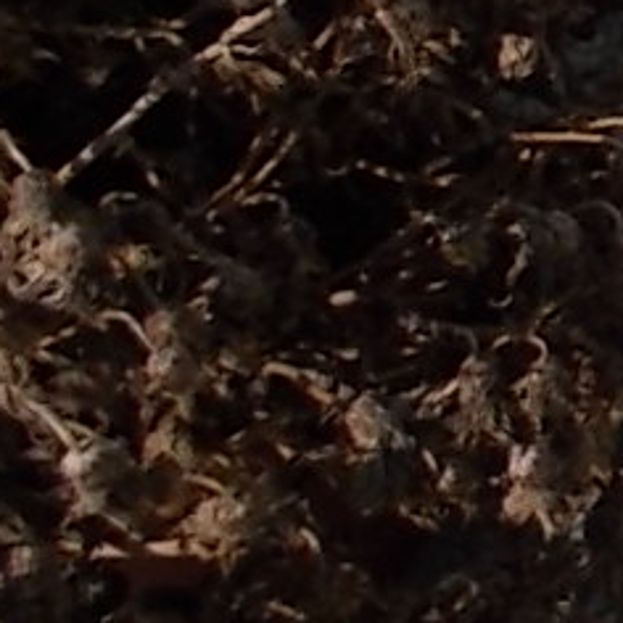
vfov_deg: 11.0
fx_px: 3176
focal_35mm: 156
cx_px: 1444
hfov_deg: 10.0
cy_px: -74
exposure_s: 1/400
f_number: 8
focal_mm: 4.6
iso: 80
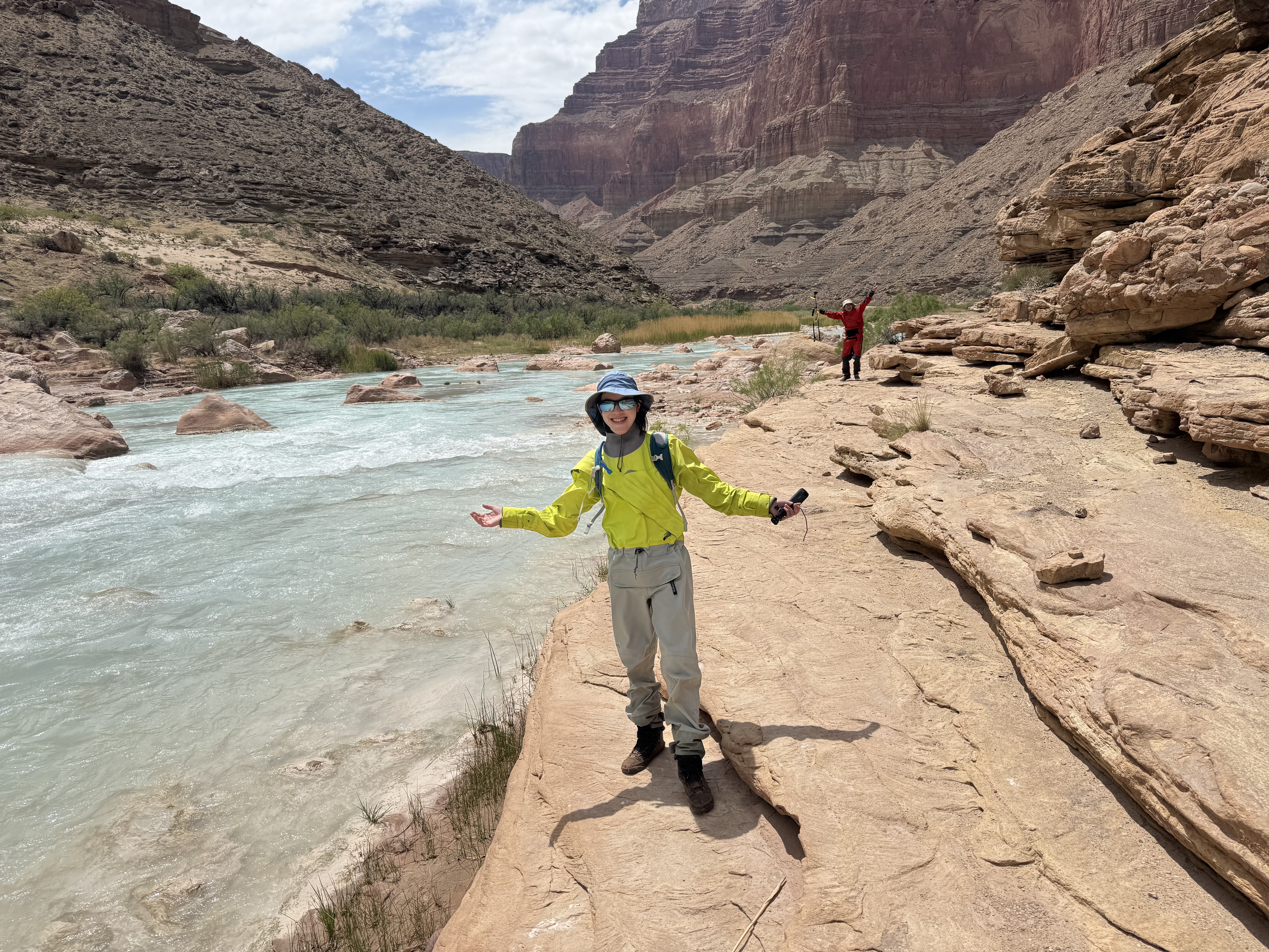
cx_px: 634
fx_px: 880
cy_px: 476
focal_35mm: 24
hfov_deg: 71.6
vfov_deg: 56.8
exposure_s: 1/10309
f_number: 1.78
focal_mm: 6.76
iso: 80
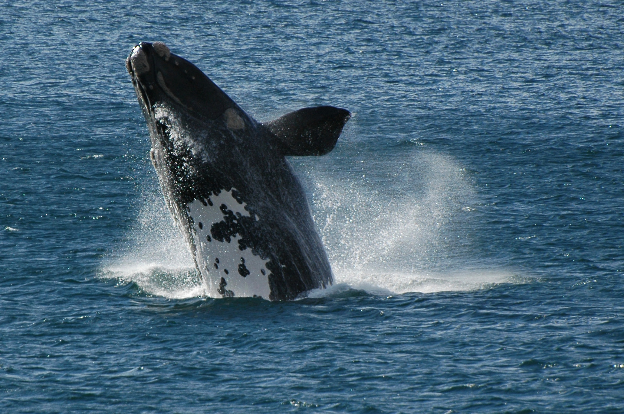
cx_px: 298
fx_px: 7861
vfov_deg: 3.0
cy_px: 183
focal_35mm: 454
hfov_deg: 4.5
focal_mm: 260
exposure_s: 1/1250
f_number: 6.3
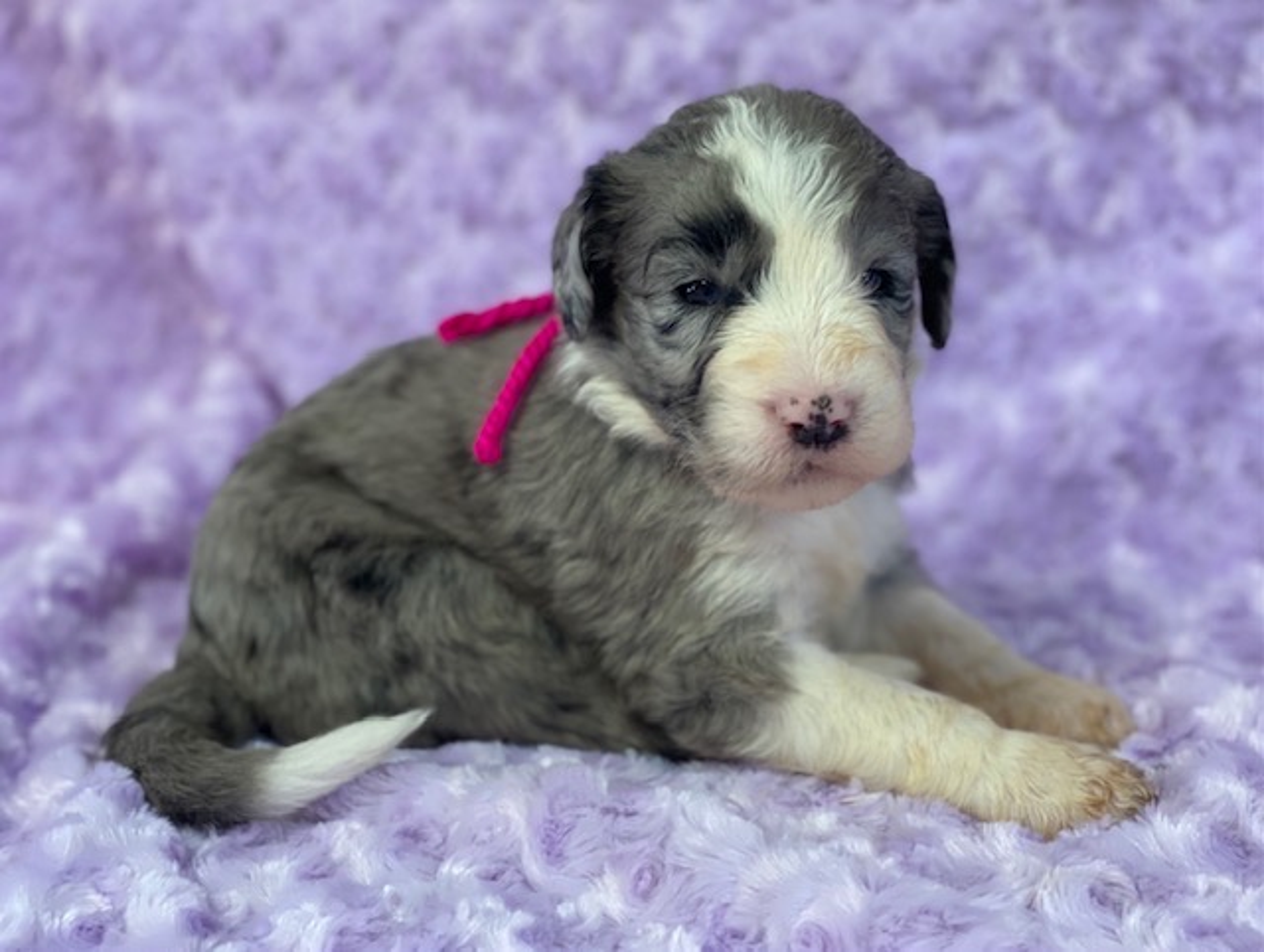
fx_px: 1902
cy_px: 476
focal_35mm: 52
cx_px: 632
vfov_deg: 28.1
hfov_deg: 36.8
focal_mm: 6
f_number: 2
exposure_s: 1/120
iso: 160
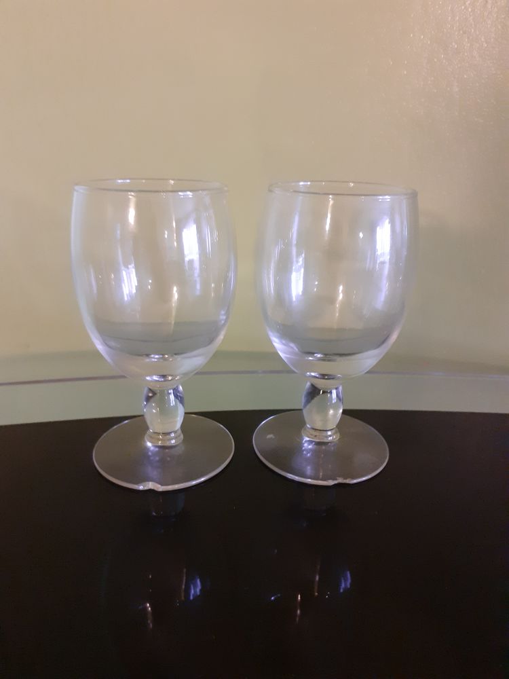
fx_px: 529
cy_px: 340
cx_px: 254
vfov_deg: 65.3
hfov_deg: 51.4
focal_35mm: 27
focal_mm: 3.6
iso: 250
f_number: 1.9
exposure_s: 1/25
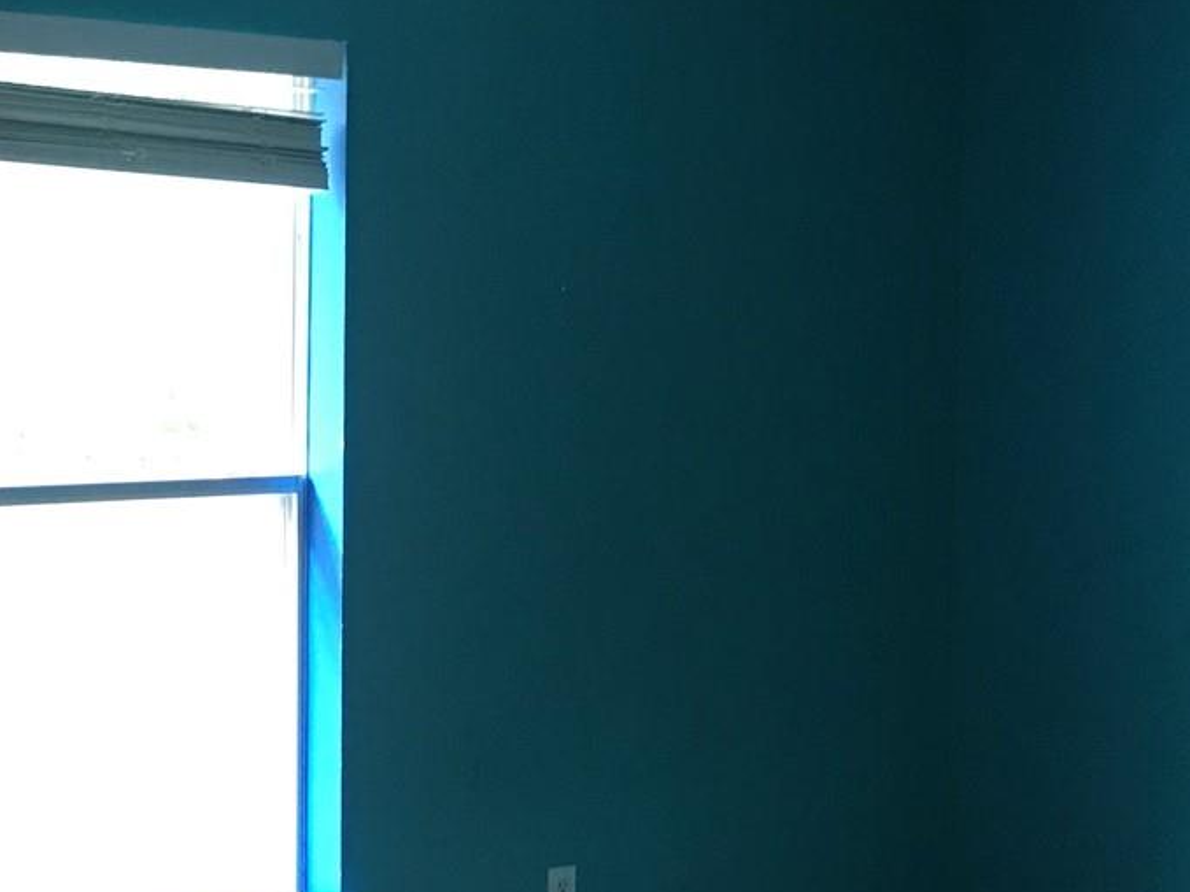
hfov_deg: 28.5
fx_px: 2268
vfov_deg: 22.2
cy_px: 484
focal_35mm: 66
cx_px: 181
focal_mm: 3.99
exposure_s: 1/15
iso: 80
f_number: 1.8
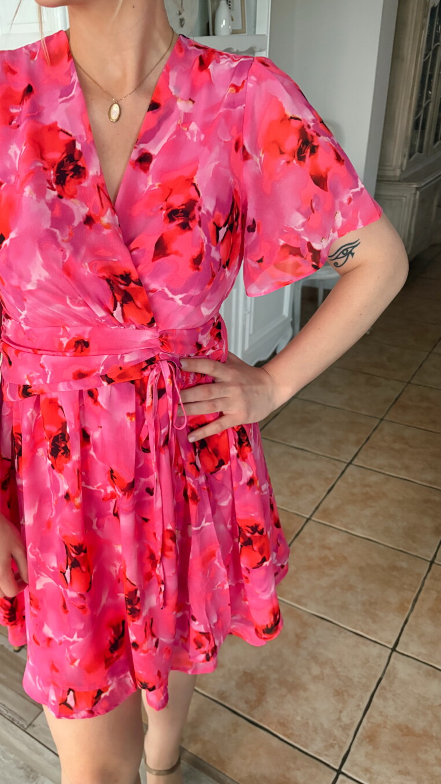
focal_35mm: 30
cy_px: 408
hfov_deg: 38.4
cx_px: 137
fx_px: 624
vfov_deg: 64.3
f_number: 1.6
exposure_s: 1/60
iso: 320
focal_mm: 5.96
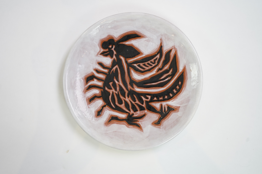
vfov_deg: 31.2
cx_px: 131
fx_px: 313
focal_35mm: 43
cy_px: 87
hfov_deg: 45.4
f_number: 5
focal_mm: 43
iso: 500
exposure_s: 1/60
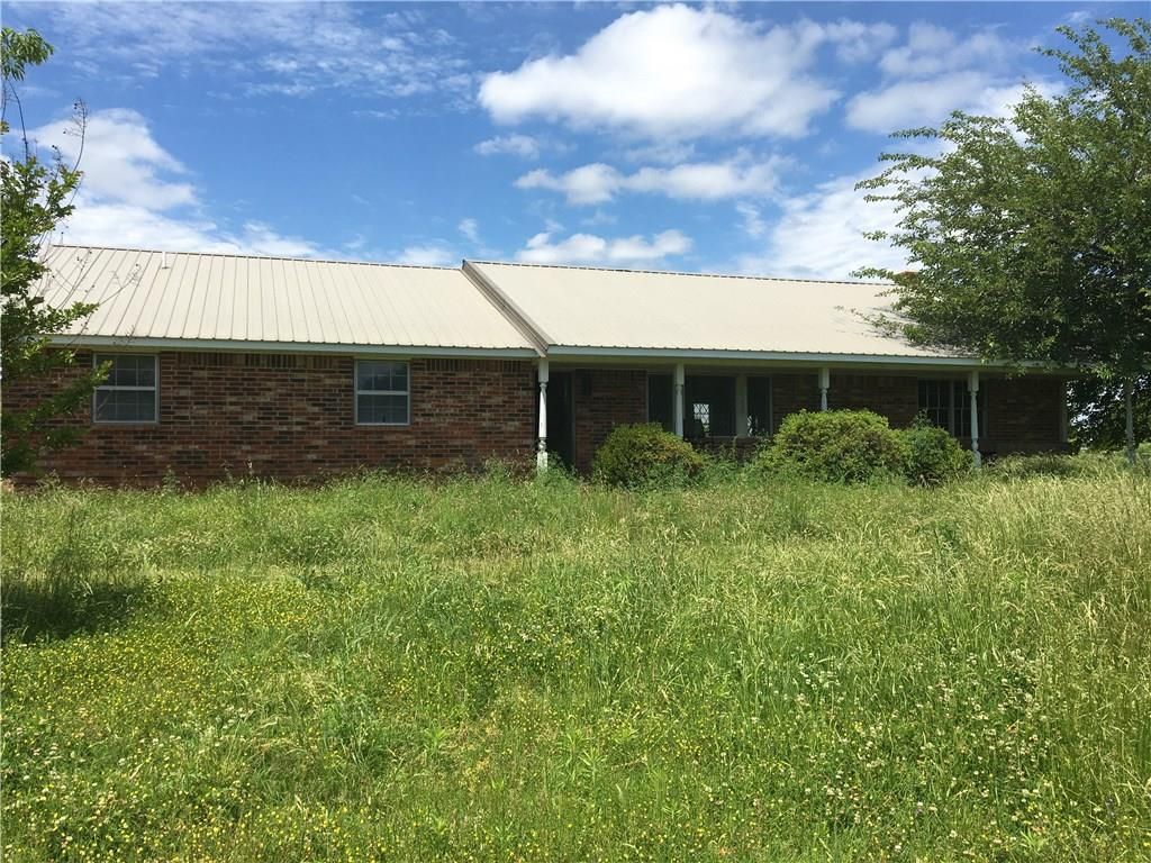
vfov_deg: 48.2
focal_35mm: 29
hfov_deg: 61.7
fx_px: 964
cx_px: 576
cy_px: 432
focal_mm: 4.15
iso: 25
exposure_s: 1/1832
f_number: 2.2
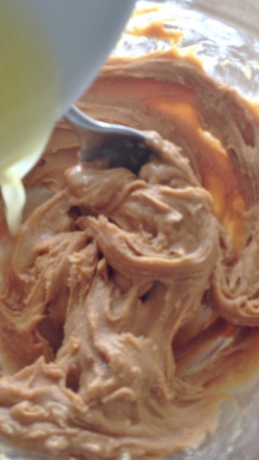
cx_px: 115
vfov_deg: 42.1
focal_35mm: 49
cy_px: 233
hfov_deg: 24.4
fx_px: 599
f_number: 2.4
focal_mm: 4.12
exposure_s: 1/20
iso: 50
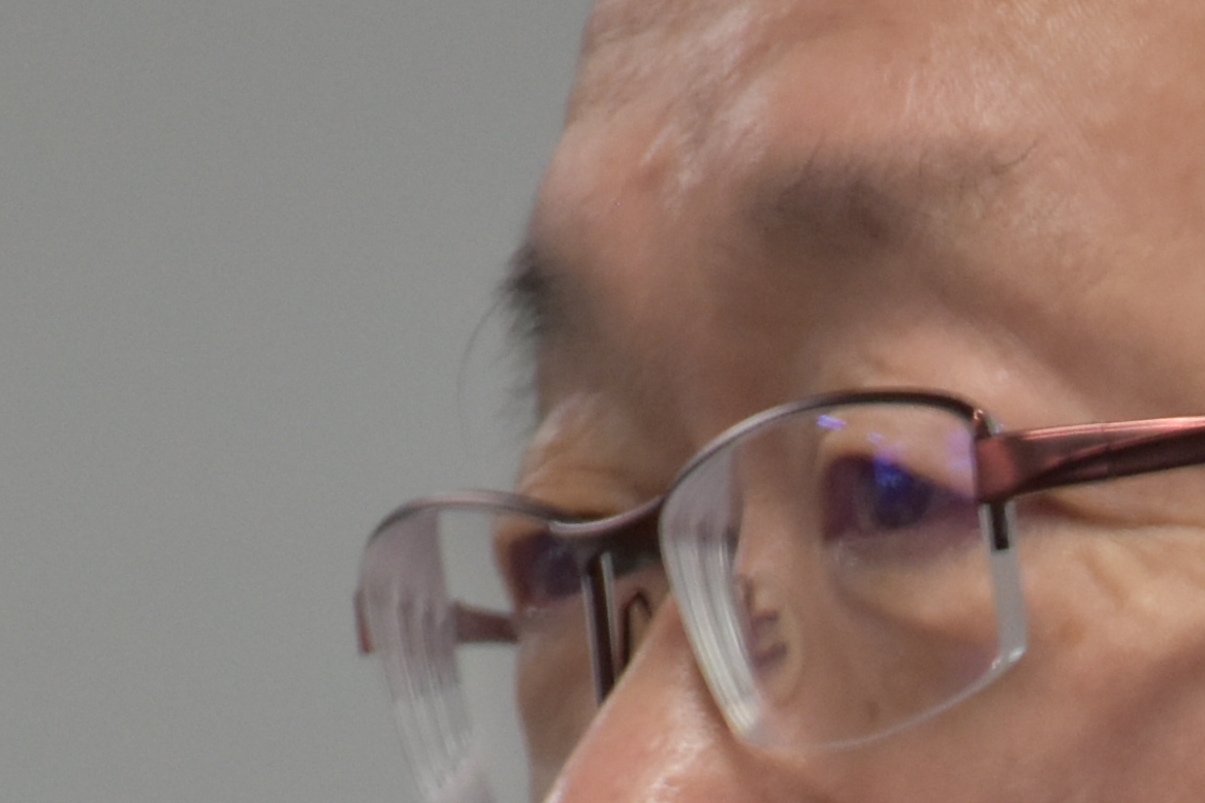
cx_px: 1360
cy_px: 1027
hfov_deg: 1.9
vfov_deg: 1.3
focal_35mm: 1080
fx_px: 36147
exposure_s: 1/125
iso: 1000
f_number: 5.6
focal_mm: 140
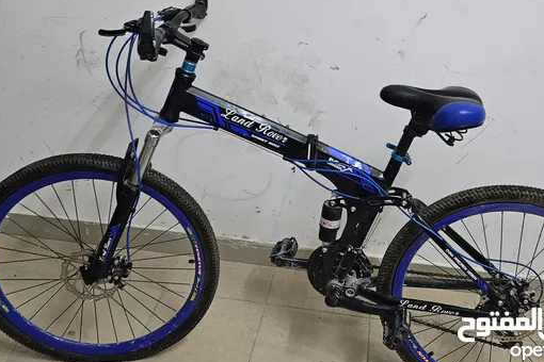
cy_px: 130
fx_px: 453
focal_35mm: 30
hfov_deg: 61.8
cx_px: 298
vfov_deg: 43.2
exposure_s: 1/50
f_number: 1.8
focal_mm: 5.4
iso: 640
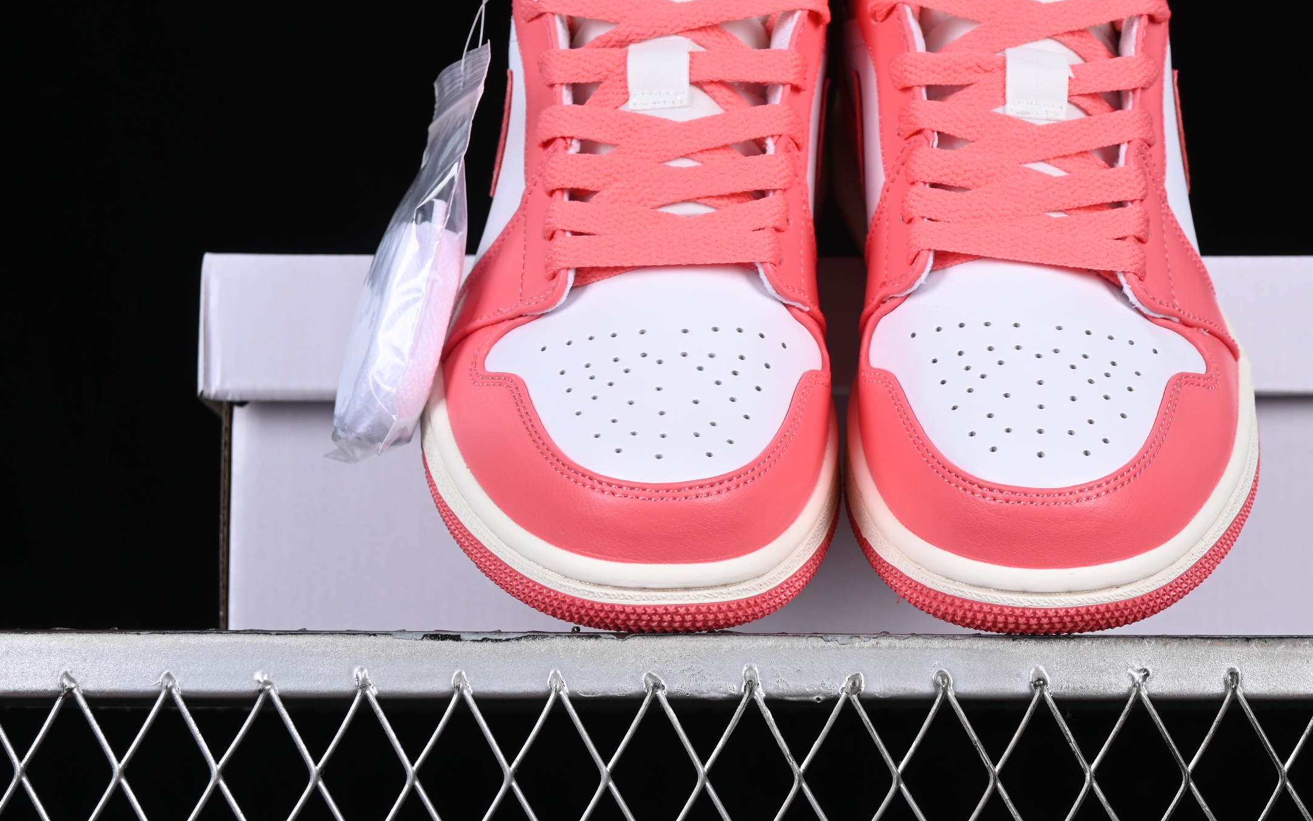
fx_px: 3400
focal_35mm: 95
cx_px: 844
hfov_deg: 21.8
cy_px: 287
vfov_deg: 13.7
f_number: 8
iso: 160
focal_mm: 48
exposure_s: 1/80
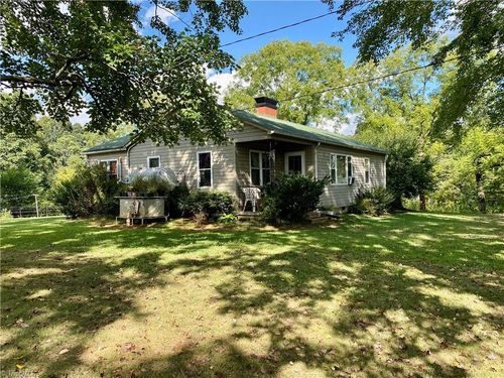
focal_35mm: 26
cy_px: 189
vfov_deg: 53.1
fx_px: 379
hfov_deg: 67.3
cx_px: 252
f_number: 1.8
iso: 32
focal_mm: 4.25
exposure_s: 1/724
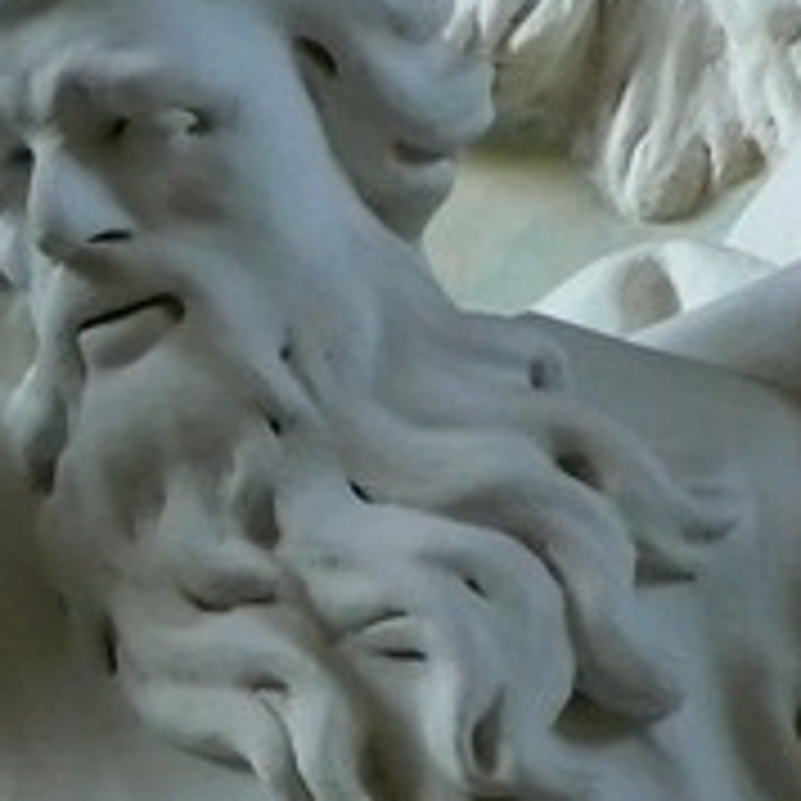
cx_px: -90
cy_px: 81
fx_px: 41023
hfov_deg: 1.1
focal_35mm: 1567
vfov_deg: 1.1
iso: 400
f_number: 3.7
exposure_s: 1/60
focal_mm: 88.8
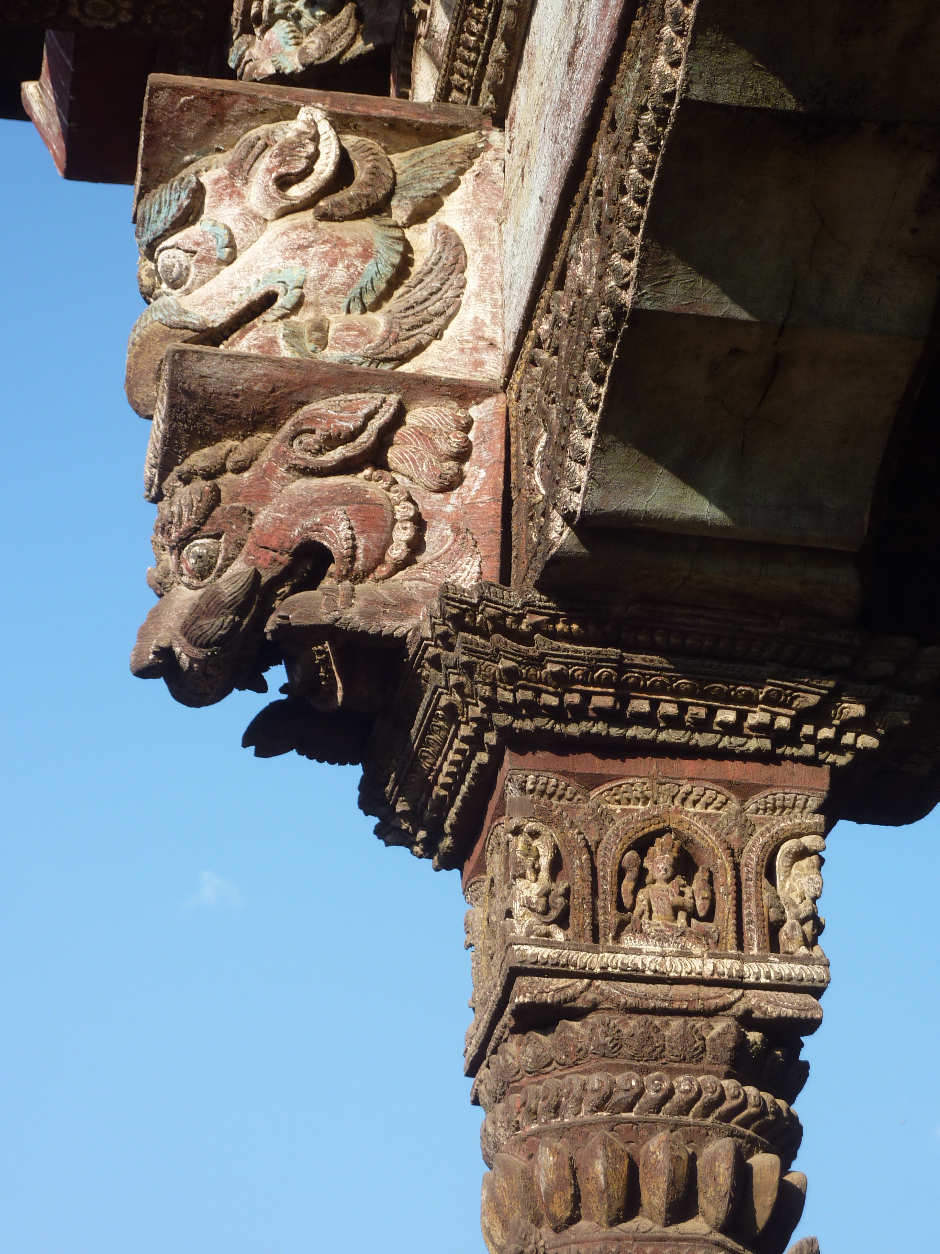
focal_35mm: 96
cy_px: 627
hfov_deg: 15.4
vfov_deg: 20.4
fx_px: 3476
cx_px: 470
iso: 80
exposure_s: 1/250
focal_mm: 15.8
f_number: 4.3
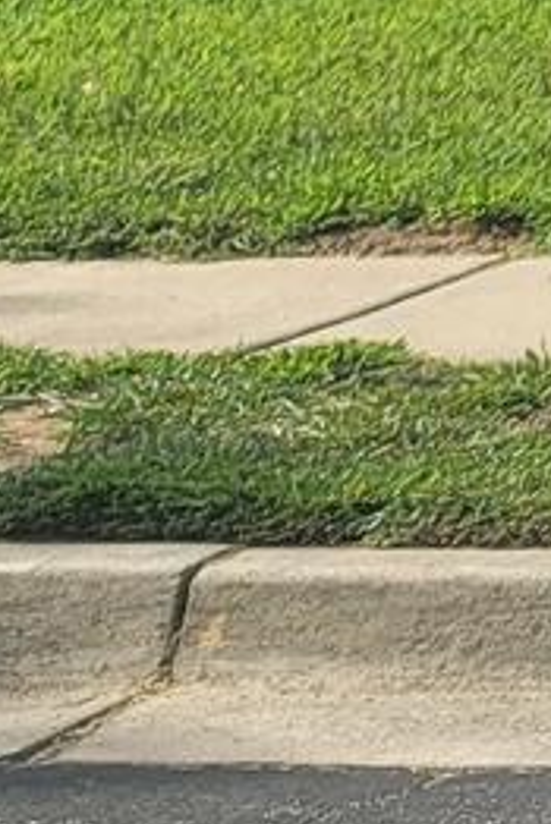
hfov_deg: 5.1
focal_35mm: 203
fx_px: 4654
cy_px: -962
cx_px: 2953
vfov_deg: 9.3
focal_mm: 7
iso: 20
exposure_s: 1/864
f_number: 1.8
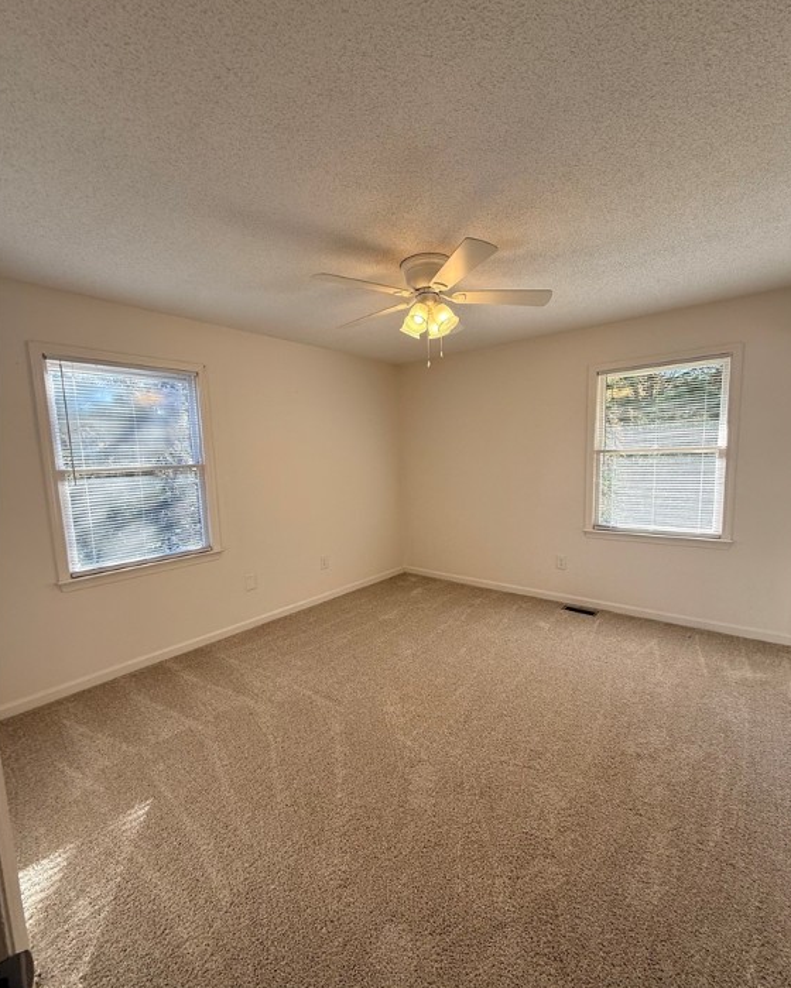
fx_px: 439
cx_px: 400
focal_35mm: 15
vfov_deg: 96.8
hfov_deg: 84.0
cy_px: 510
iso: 64
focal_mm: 2.22
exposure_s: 1/126
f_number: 2.2
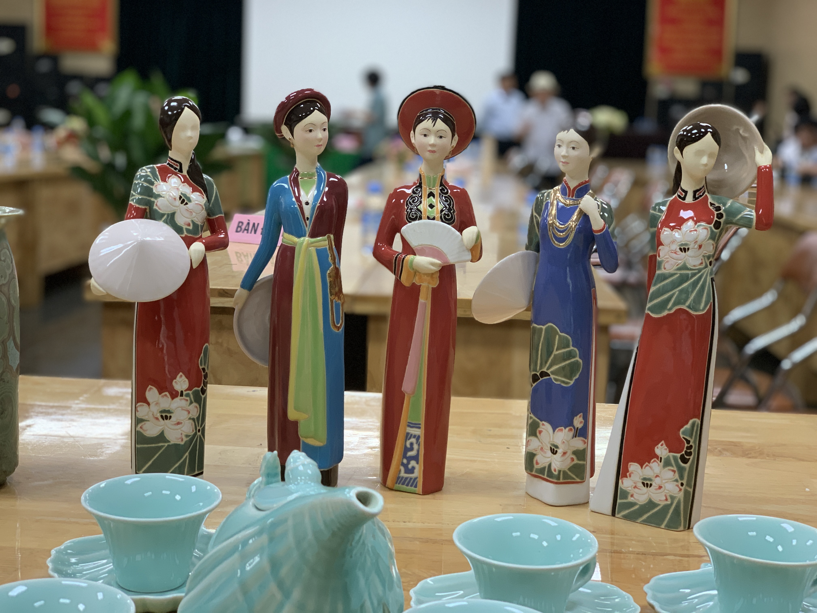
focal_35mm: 52
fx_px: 1227
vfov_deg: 28.0
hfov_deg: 36.8
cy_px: 306
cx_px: 408
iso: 125
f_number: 2.4
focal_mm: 6
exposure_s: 1/50
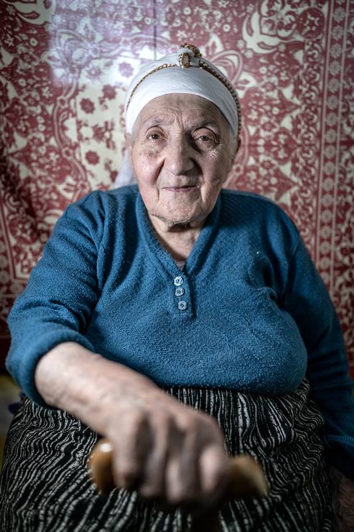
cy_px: 266
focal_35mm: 35
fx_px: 516
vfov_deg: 54.4
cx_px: 177
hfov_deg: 37.8
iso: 320
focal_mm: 35
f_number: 1.8
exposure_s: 1/800
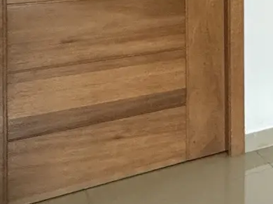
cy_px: -78
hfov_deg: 15.5
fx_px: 544
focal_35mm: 69
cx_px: 645
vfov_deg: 19.3
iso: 320
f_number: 2.2
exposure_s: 1/60
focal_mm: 2.22
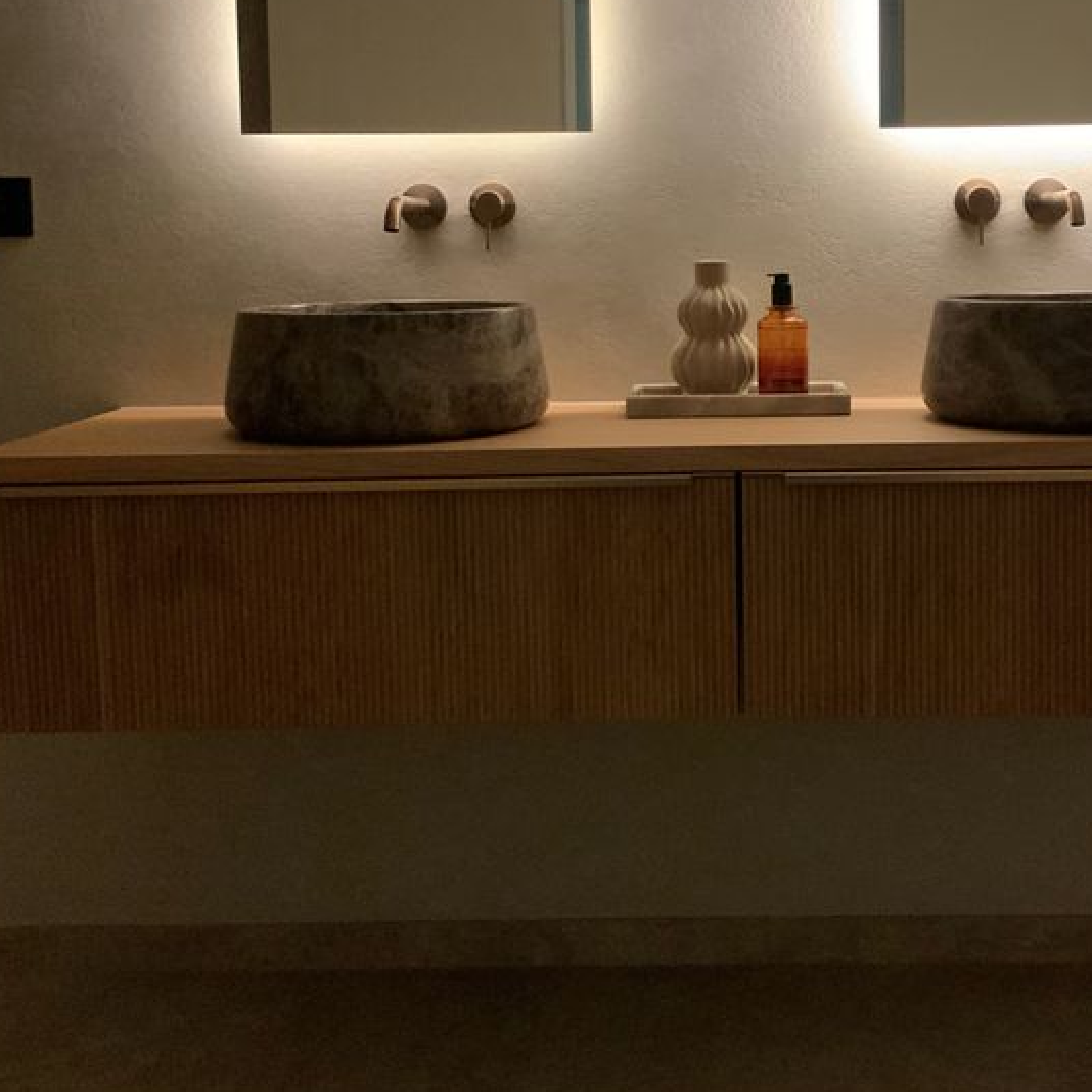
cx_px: 740
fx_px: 1713
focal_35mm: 48
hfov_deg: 35.0
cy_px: 372
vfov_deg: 35.0
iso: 250
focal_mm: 3
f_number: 1.8
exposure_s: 1/43
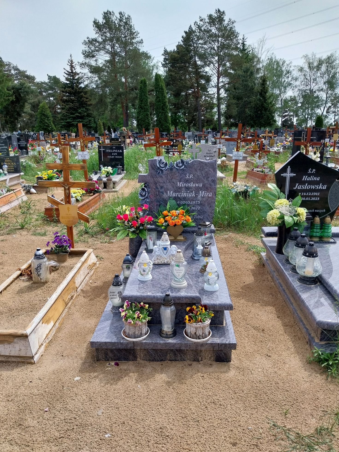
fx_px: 353
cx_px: 169
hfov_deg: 51.4
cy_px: 230
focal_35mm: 27
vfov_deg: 65.3
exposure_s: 1/902
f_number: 1.8
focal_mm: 4
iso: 25
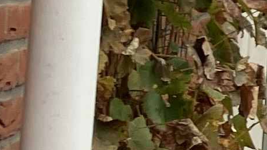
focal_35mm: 268
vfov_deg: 4.4
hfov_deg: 7.0
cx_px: 867
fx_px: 1897
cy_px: -272
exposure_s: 1/121
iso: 25
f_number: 1.8
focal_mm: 3.99
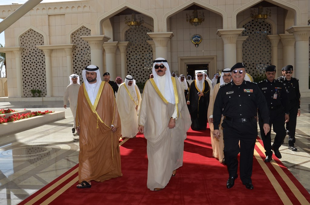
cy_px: 102
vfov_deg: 34.1
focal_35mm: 39
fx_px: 335
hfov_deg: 49.6
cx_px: 155
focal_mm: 26
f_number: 14
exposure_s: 1/250
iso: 400
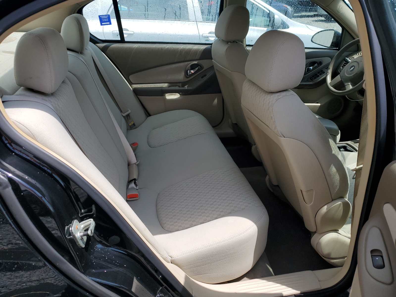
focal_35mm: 26
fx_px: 297
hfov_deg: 67.3
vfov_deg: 53.1
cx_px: 198
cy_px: 148
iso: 50
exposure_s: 1/2500
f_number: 1.5
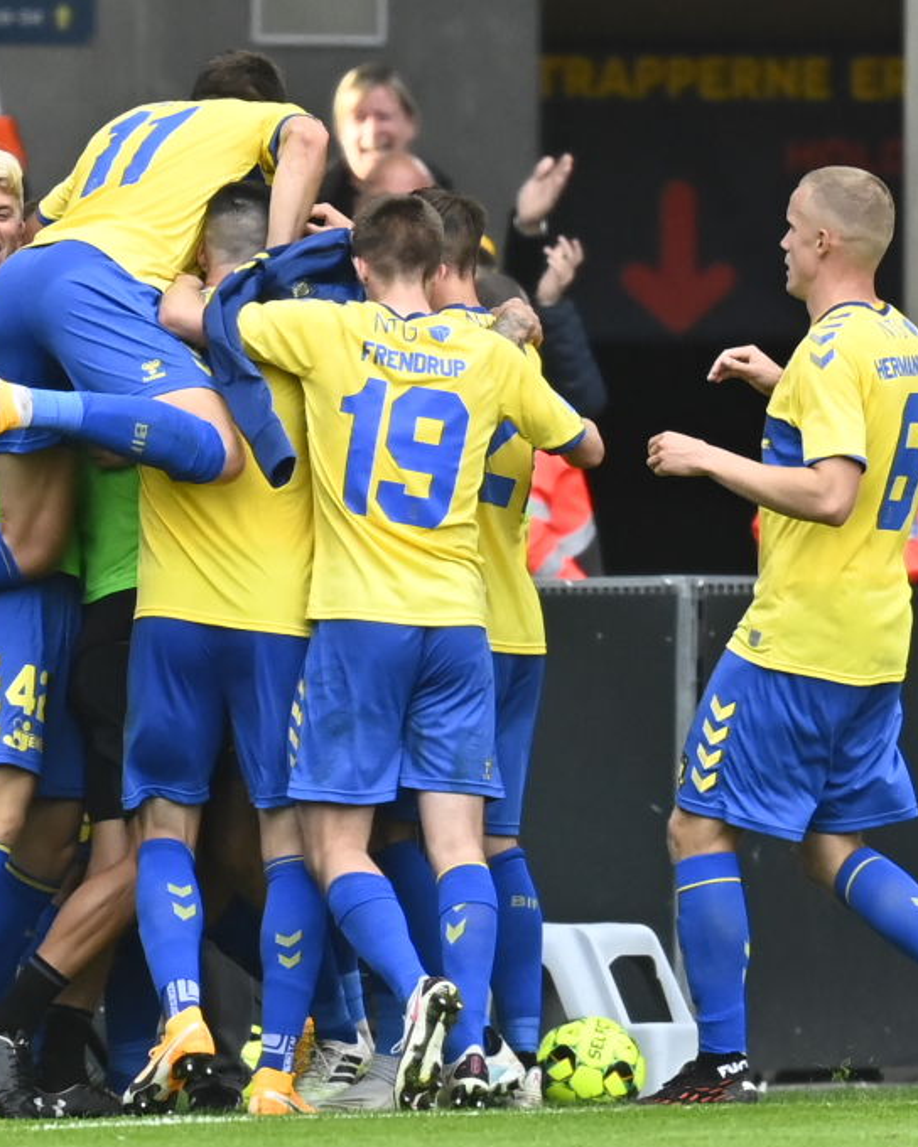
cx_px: 304
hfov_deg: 2.0
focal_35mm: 791
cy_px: 574
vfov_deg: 2.4
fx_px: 26864
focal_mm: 560
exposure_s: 1/2000
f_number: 4
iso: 3200
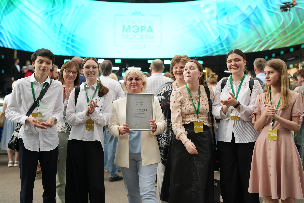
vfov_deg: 27.0
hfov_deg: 39.6
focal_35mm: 50
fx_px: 422
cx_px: 152
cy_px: 102
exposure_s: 1/320
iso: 160
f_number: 2.5
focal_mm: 50
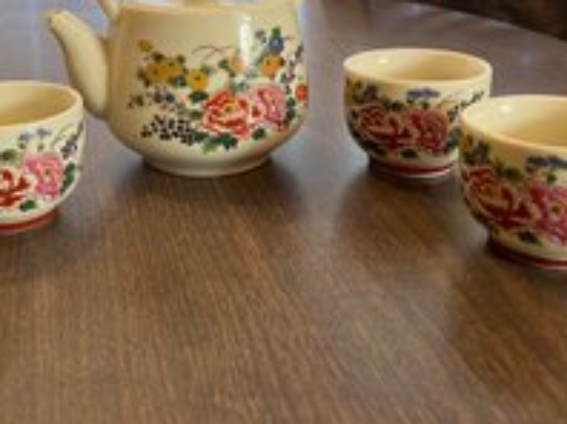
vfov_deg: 31.6
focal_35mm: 45
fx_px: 736
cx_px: 202
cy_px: 110
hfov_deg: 41.7
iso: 160
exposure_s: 1/60
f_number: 1.5
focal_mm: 5.7
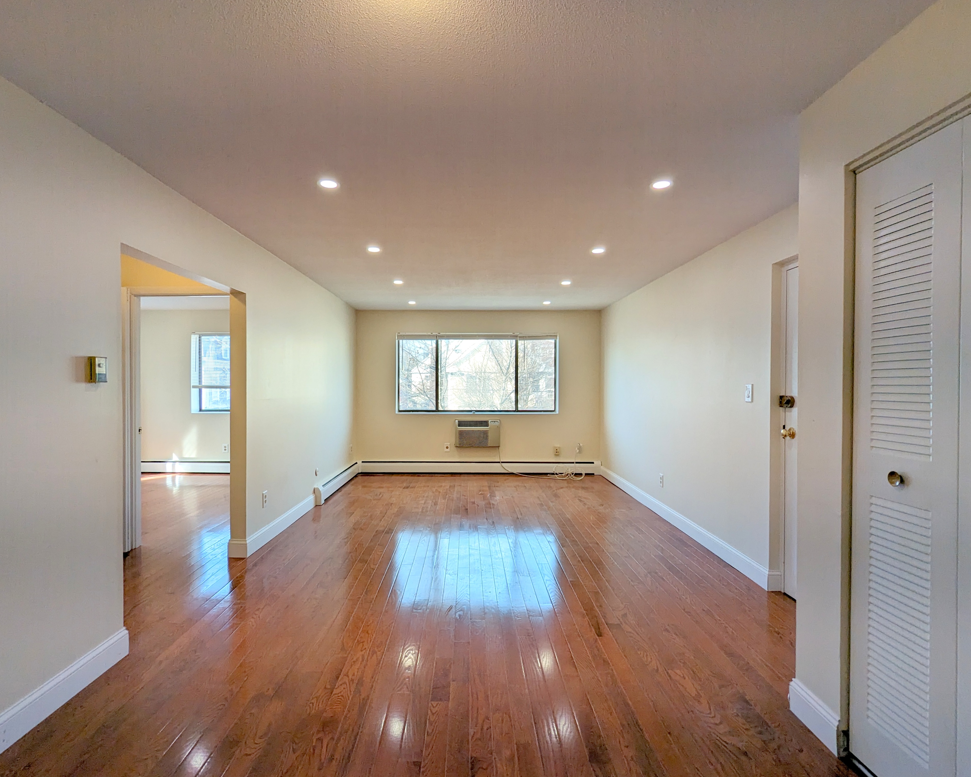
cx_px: 465
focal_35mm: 17
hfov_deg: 89.6
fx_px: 489
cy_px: 389
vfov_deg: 77.0
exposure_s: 1/293
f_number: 2.2
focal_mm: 2.35
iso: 62
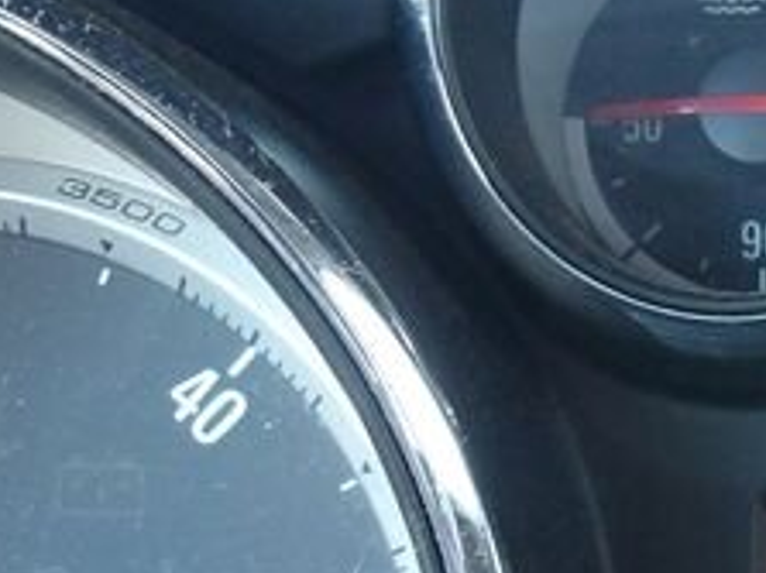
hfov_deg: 15.3
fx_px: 2742
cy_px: 477
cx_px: 914
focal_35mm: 124
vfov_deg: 11.9
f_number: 3
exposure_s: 1/15
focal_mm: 4.9
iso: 301
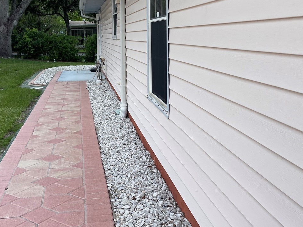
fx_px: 368
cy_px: 67
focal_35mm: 42
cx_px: 124
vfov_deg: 33.9
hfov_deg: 44.6
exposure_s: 1/1119
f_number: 1.6
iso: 32
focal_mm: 5.1
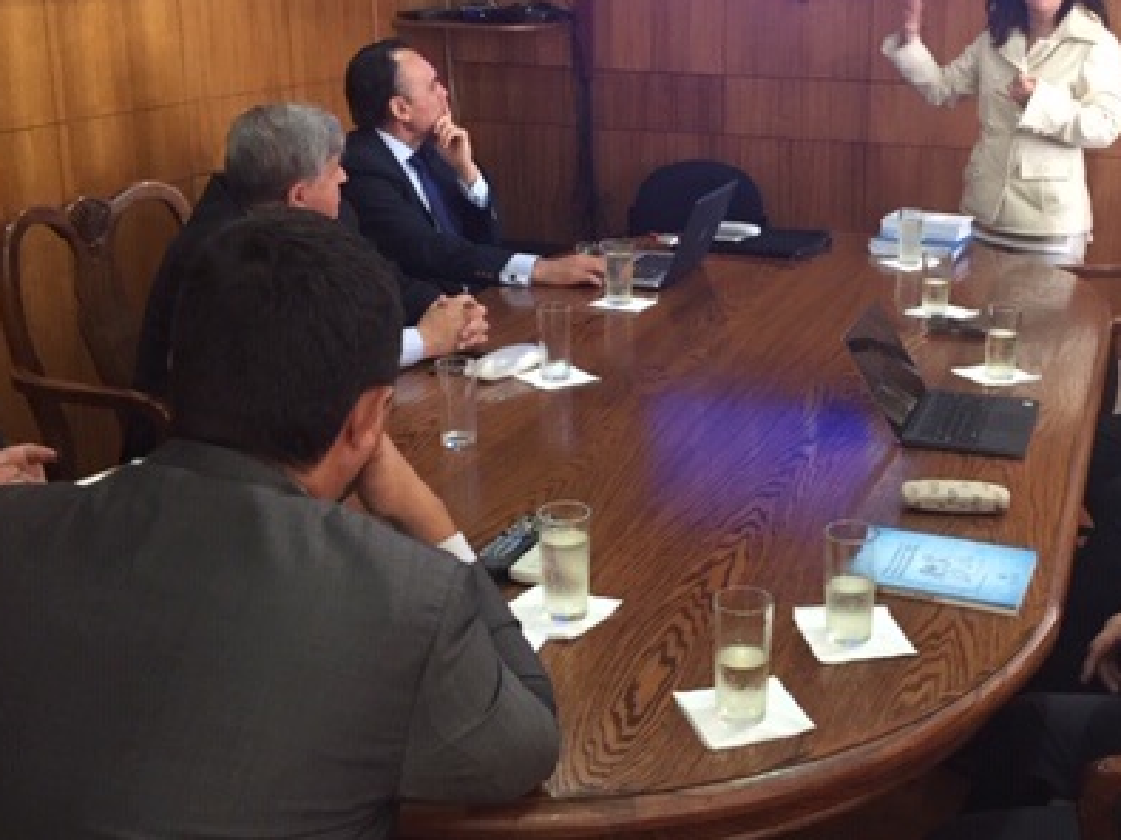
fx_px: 1522
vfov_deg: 30.8
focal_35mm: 47
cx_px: 729
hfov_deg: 40.0
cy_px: 341
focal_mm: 4.15
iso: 250
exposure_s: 1/33
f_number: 2.2
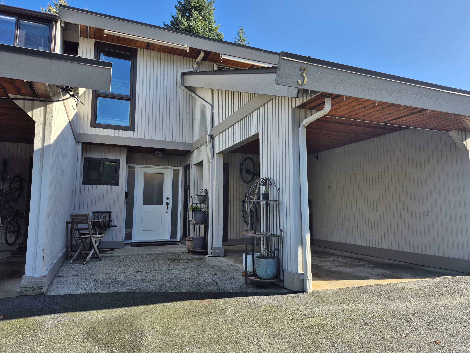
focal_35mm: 24
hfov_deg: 71.6
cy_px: 170
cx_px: 241
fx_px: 326
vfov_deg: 56.8
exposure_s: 1/688
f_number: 1.8
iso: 25
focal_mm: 5.4
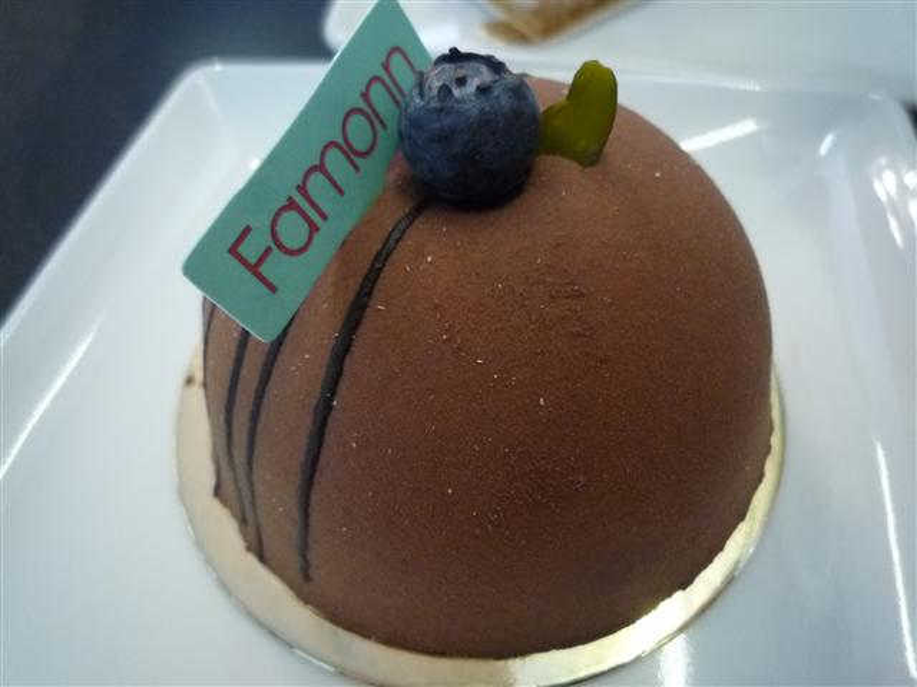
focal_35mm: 25
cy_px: 344
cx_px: 458
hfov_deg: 69.4
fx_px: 662
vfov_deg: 54.9
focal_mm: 4.4
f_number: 2.8
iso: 400
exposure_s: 1/10
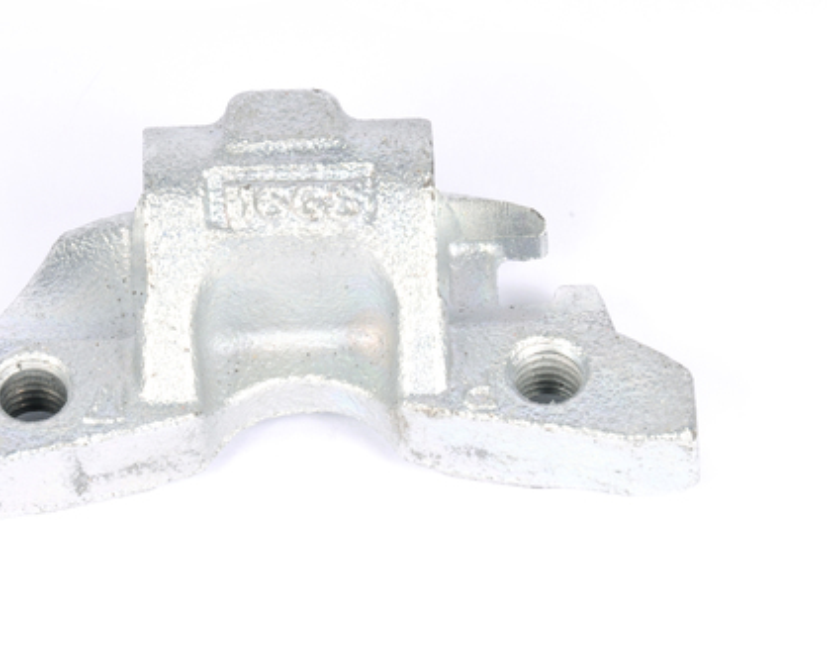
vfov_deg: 4.2
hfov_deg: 5.3
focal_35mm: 366
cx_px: 311
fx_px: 8954
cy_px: 292
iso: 320
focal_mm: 170
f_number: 25
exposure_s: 1/200
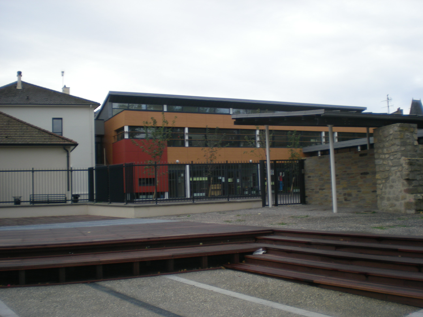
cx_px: 212
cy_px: 158
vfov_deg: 37.7
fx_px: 464
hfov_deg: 49.0
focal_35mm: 38
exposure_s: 1/138
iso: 50
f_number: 3.1
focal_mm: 6.3
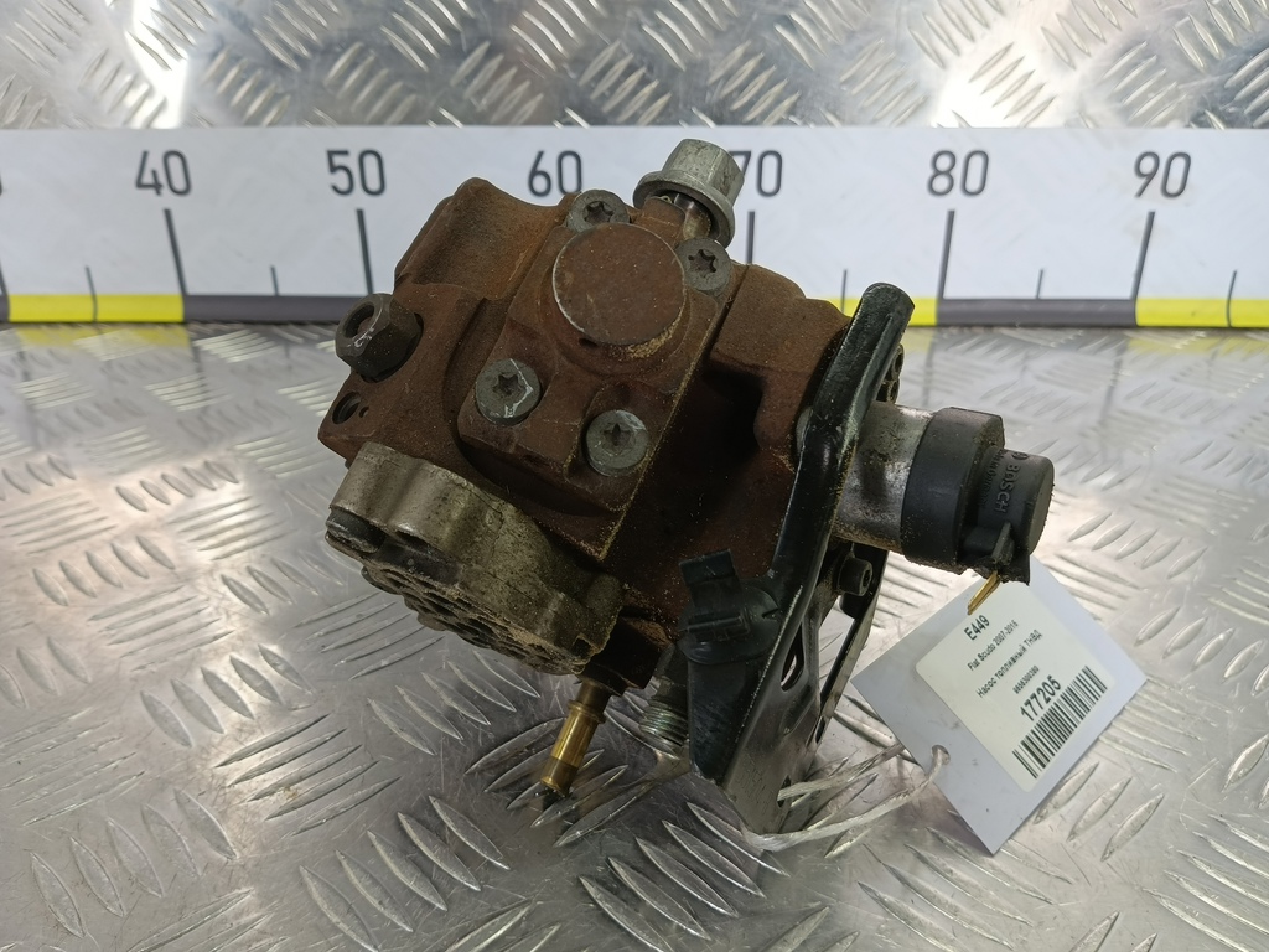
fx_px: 990
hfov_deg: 65.3
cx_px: 634
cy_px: 476
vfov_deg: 51.4
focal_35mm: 27
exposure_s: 1/50
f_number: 1.6
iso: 88
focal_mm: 4.11
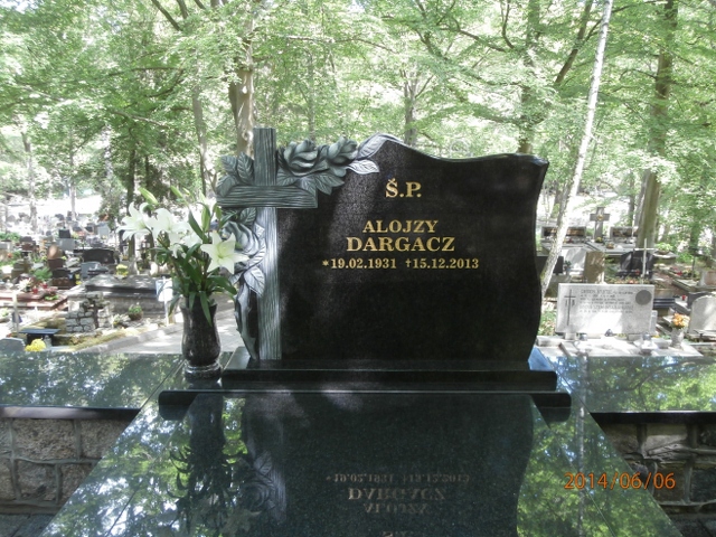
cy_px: 268
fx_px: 621
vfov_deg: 46.8
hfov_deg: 60.0
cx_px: 358
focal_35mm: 30
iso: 160
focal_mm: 5.36
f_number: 3.5
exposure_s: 1/40
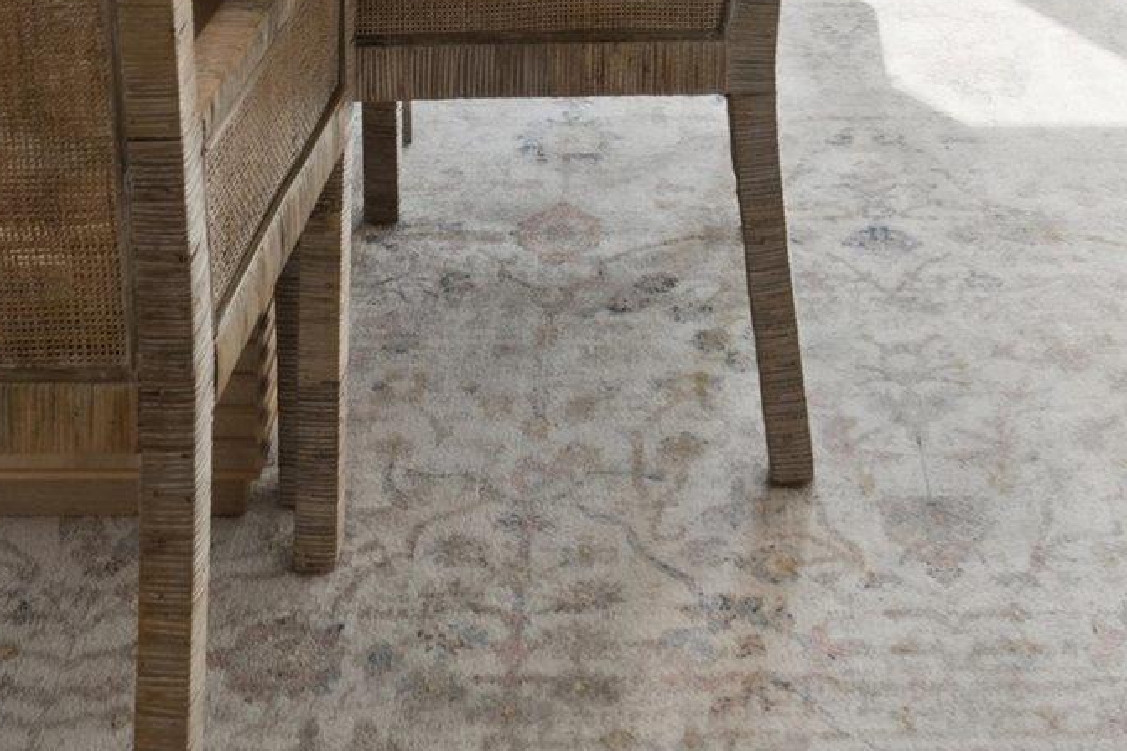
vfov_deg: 16.2
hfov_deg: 31.1
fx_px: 2003
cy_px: -774
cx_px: 783
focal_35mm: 64
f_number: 7.1
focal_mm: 14
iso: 100
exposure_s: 1/60
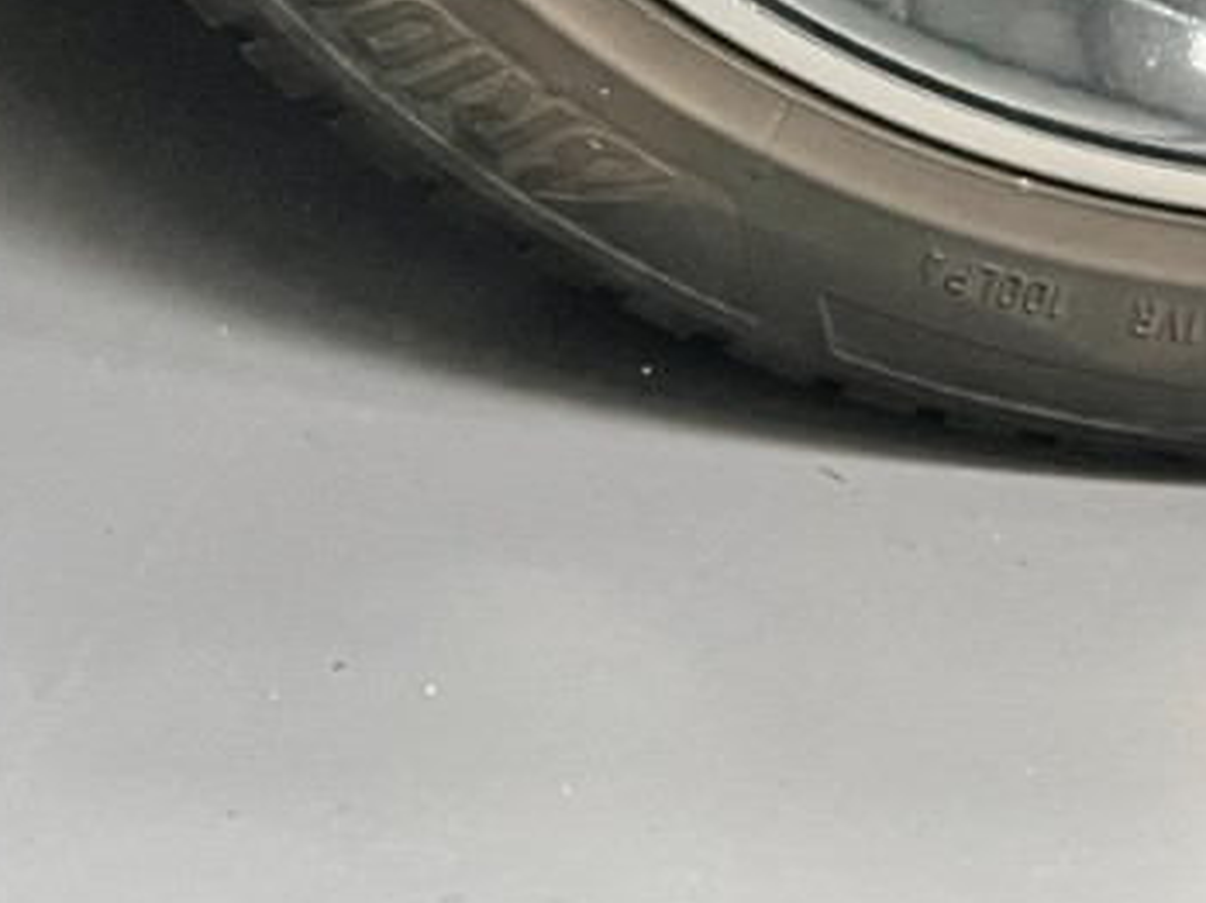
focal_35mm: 119
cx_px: 1275
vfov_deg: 11.2
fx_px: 4143
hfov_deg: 16.2
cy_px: -955
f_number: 1.6
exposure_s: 1/33
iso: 500
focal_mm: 5.1
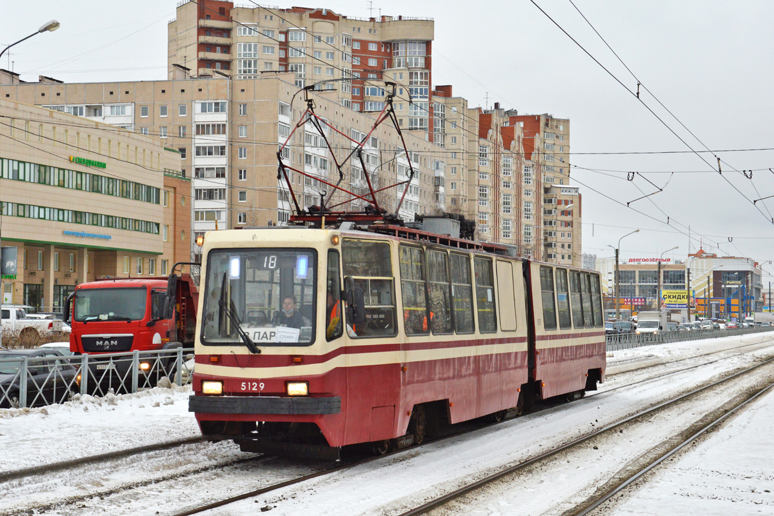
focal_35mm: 63
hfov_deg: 31.9
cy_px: 258
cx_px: 387
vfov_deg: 21.6
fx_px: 1354
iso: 400
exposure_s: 1/200
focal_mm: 42
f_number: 7.1
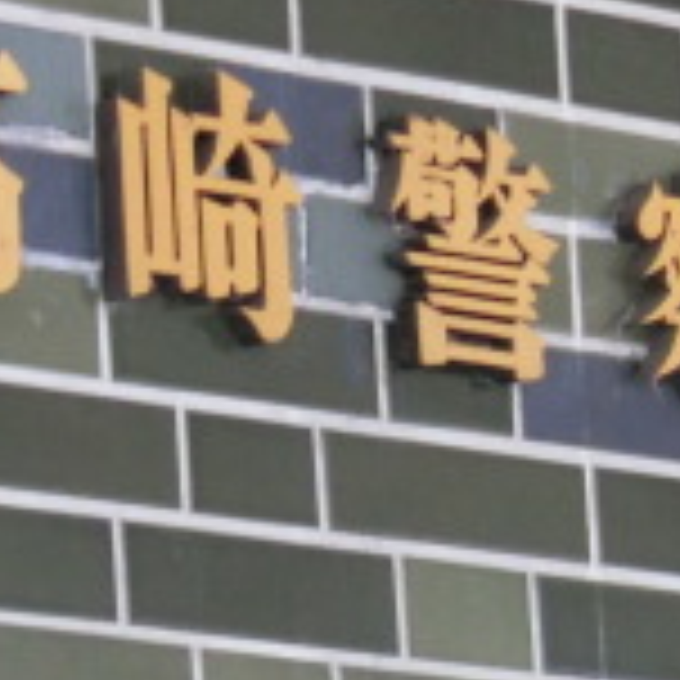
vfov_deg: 3.8
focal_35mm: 462
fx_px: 10268
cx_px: 1283
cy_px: 446
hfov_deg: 3.8
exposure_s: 1/60
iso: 250
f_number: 5.2
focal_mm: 22
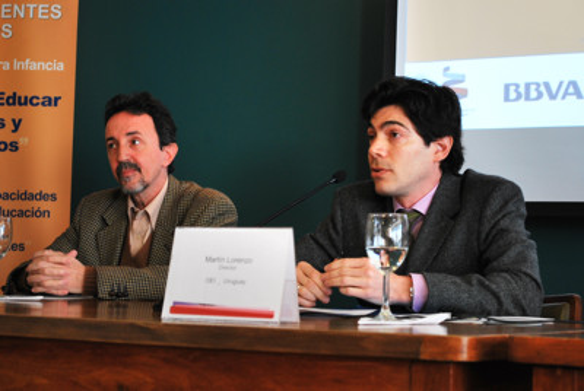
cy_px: 196
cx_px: 292
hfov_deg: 24.6
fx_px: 1340
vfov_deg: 16.6
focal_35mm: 82
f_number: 5.6
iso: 400
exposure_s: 1/15
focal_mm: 55
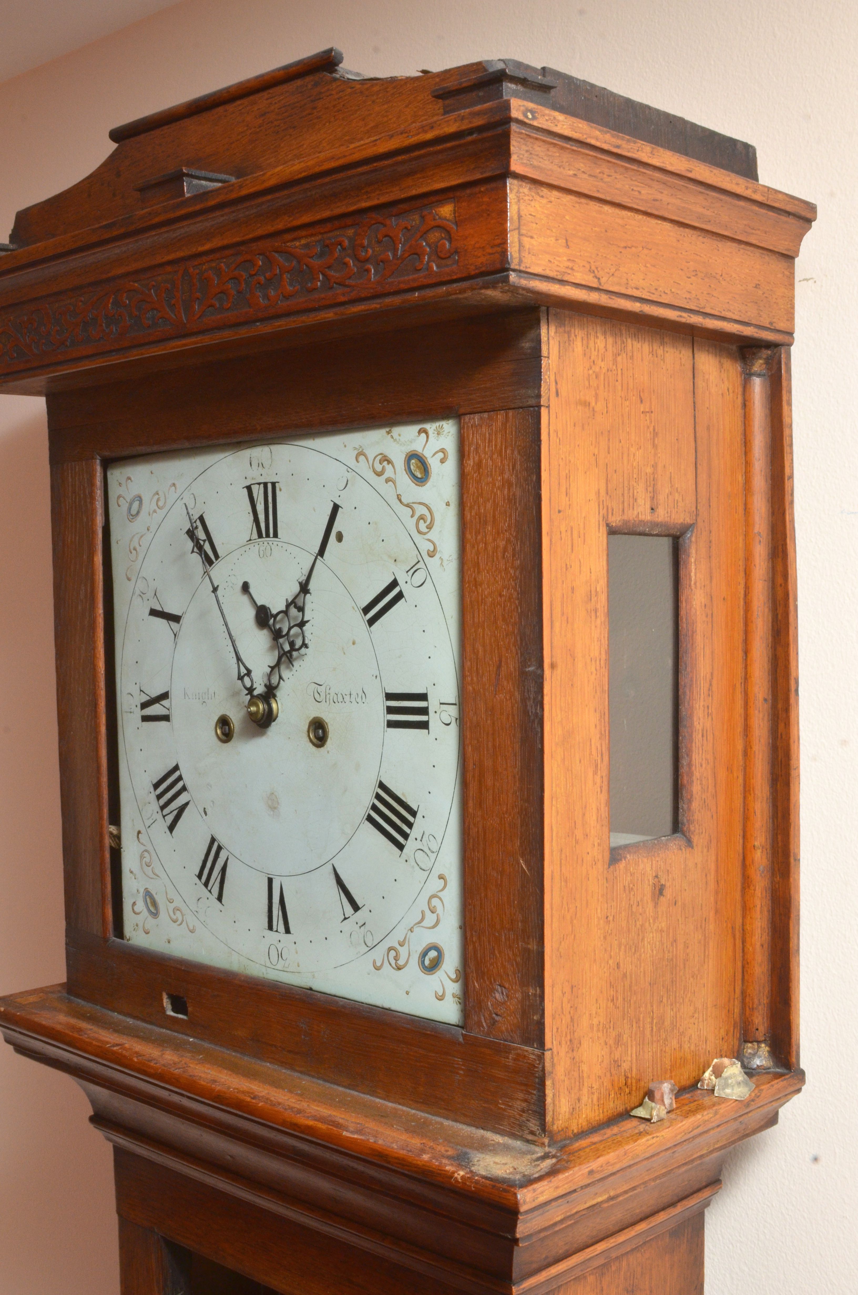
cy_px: 648
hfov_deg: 31.8
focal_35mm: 42
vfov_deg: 46.5
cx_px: 429
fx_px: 1508
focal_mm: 28
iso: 800
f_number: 22
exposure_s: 1/125
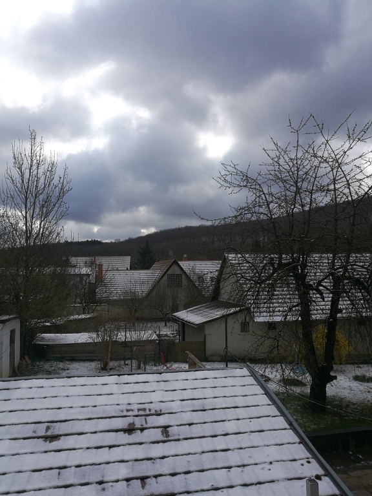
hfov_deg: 51.4
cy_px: 248
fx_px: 387
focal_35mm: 27
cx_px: 186
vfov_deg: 65.3
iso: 50
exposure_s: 1/1377
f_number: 2.2
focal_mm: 4.5
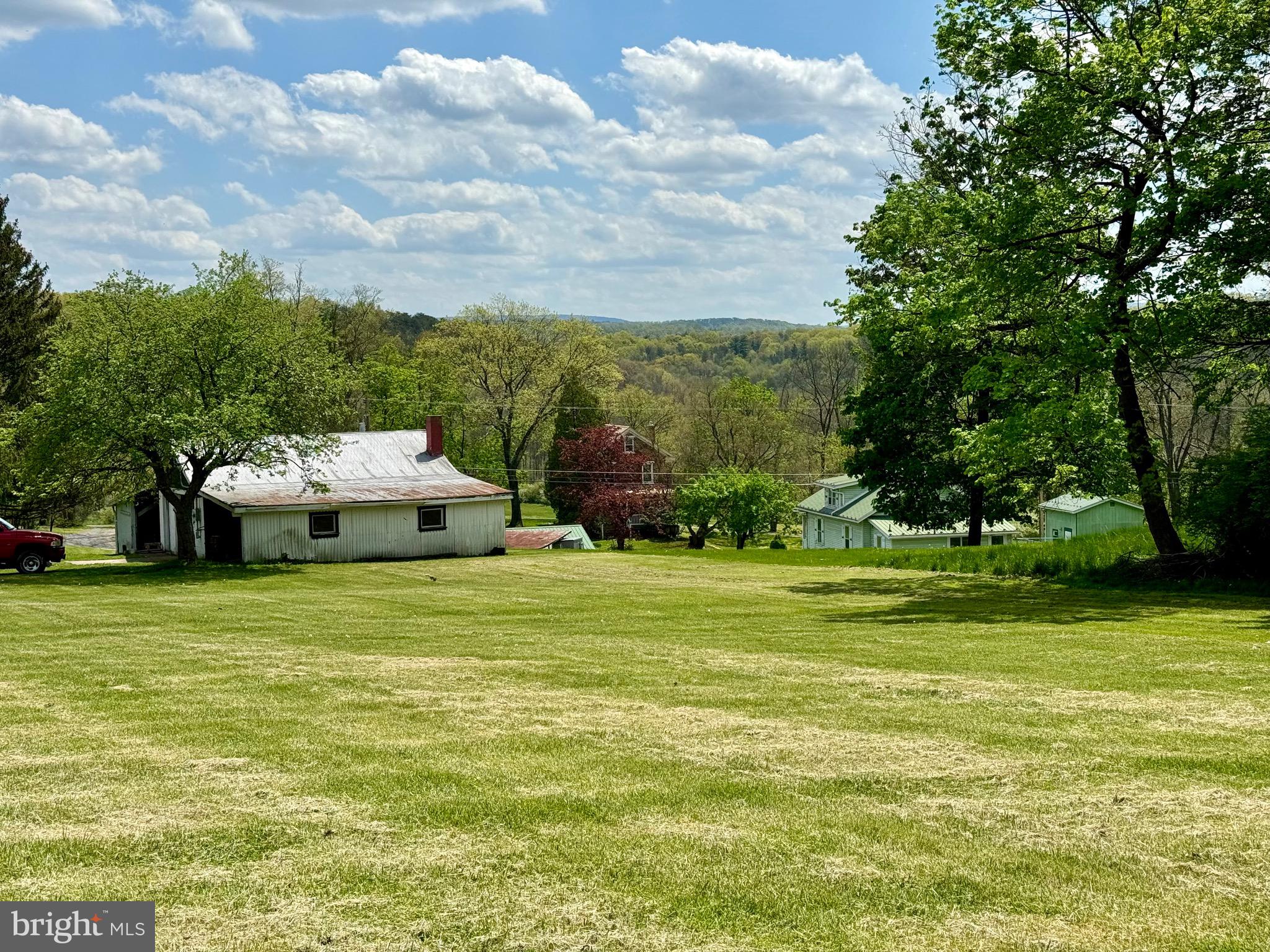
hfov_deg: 39.7
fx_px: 1761
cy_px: 476
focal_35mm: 48
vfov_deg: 30.3
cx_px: 635
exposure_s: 1/6410
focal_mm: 6.76
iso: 64
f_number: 1.78
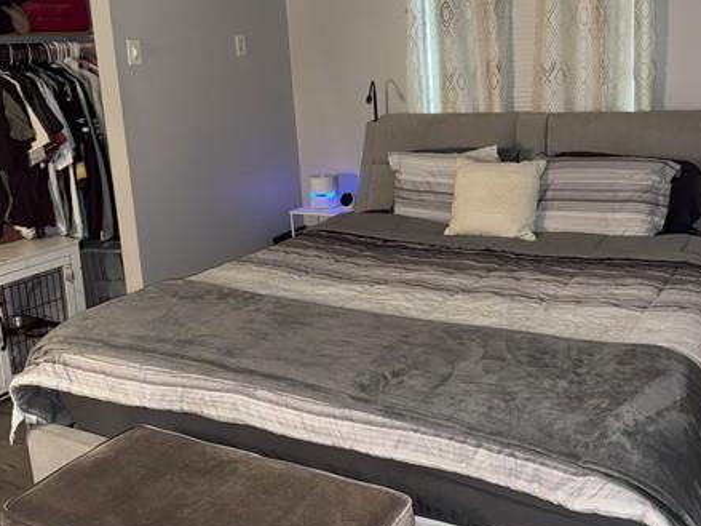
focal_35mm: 35
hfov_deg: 52.4
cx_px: 406
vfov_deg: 40.3
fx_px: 709
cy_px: 190
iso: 125
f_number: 1.78
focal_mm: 6.76
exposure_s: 1/9
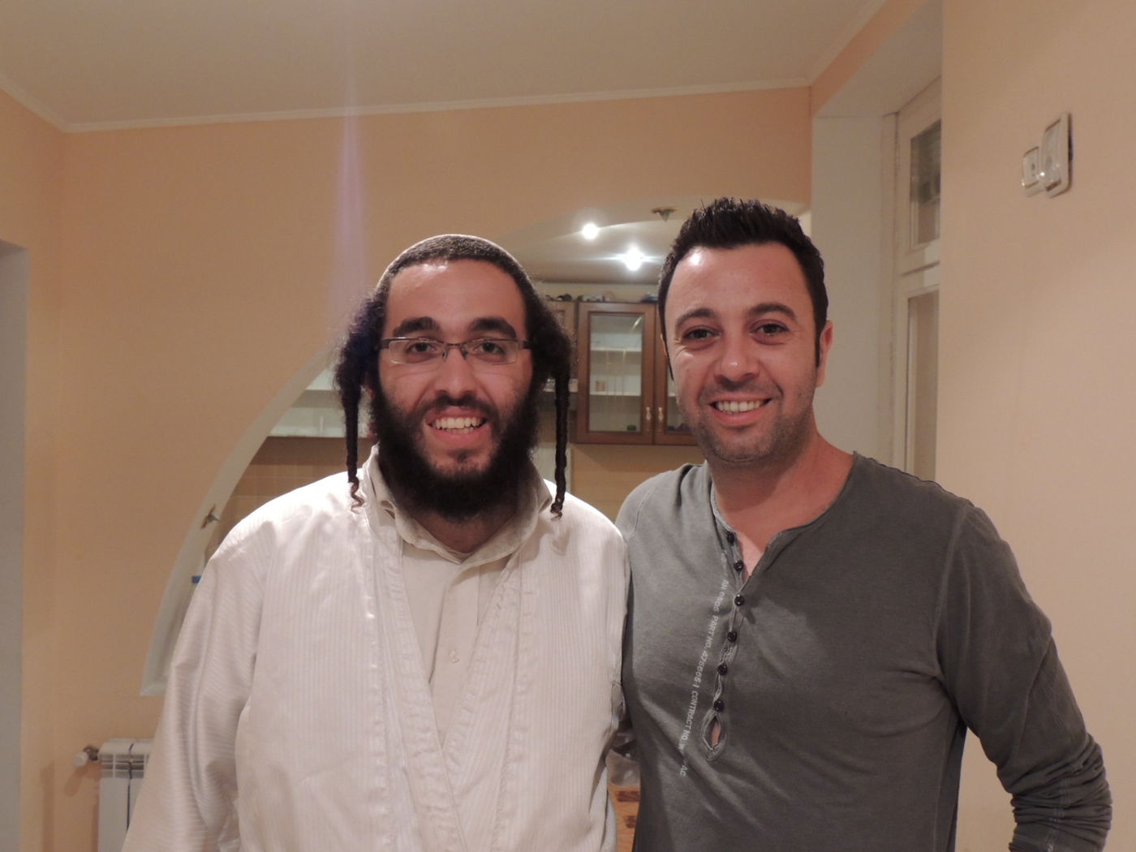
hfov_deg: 52.6
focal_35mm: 35
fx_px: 1149
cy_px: 426
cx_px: 568
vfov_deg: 40.7
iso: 400
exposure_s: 1/13
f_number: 3.3
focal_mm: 6.2
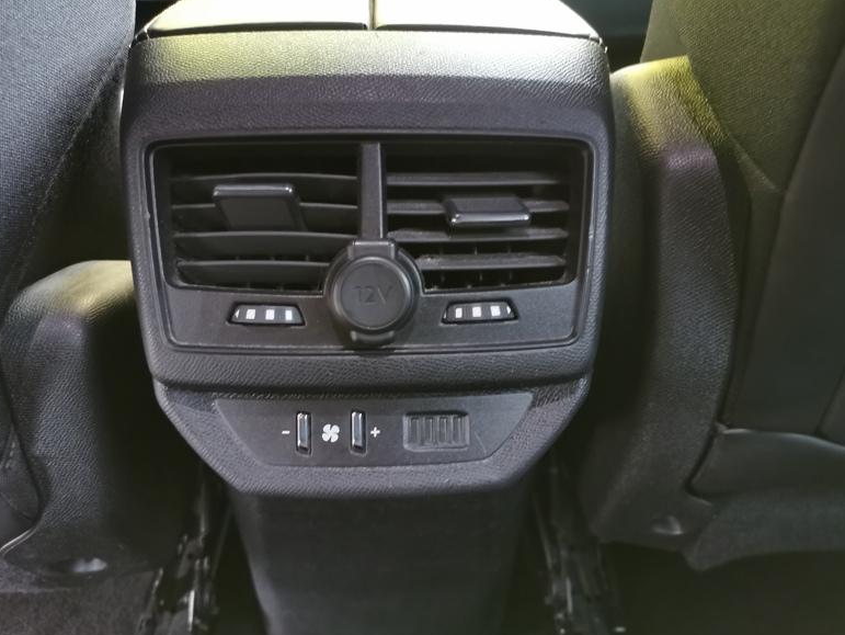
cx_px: 413
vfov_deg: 49.8
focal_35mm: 28
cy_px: 321
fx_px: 684
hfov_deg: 63.4
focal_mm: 5.58
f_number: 1.8
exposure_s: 1/20
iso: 800
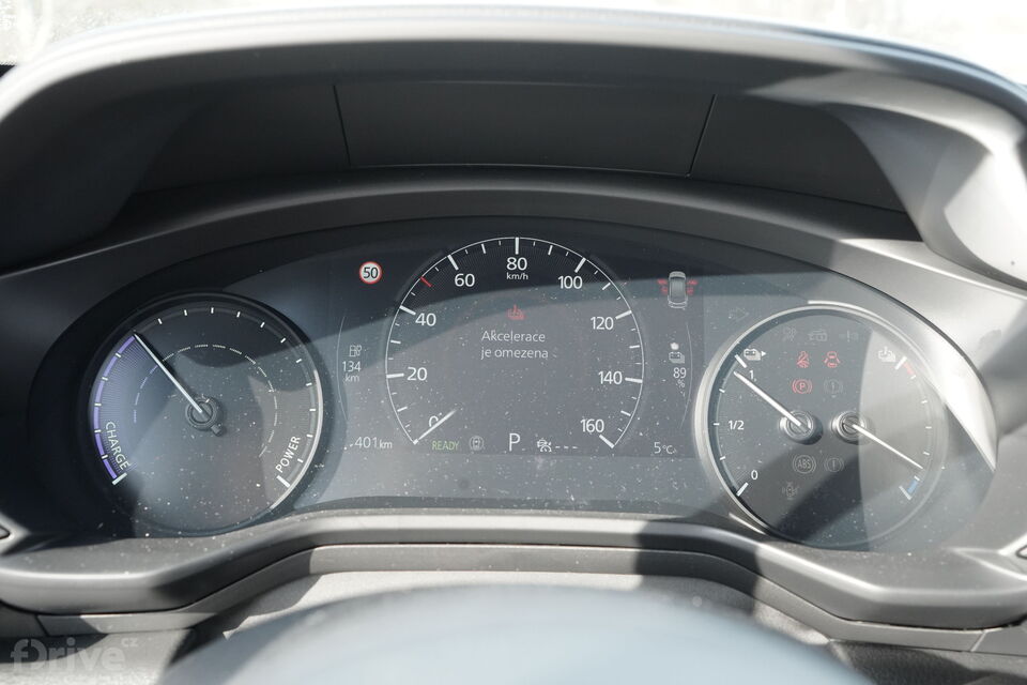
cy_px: 342
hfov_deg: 54.4
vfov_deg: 37.9
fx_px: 998
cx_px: 514
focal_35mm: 35
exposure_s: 1/400
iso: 3200
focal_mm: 35
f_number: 8
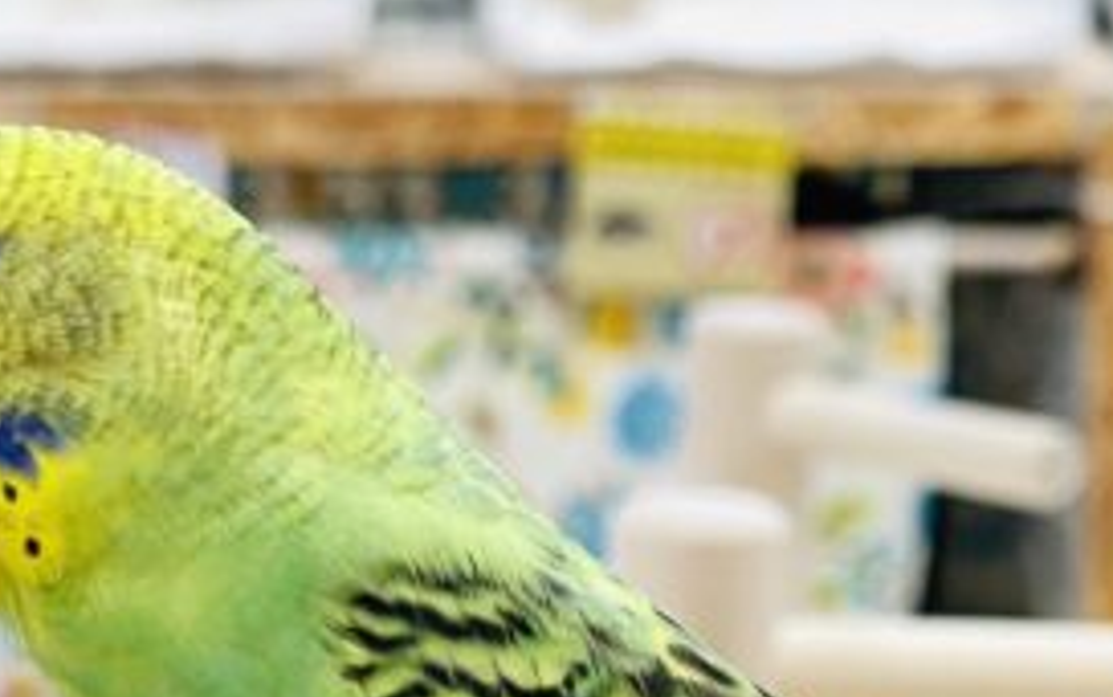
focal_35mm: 129
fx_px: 3915
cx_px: 391
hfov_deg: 16.2
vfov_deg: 10.0
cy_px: 807
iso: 80
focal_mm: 6
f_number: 2
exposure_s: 1/99
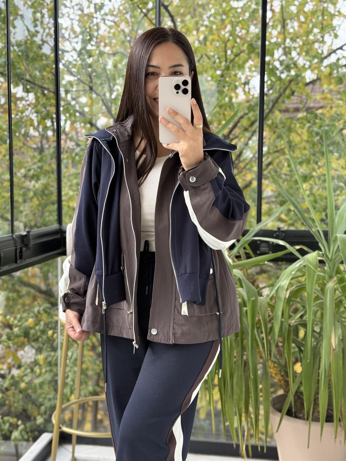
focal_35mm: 48
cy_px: 230
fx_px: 640
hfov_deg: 30.3
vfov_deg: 39.7
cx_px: 173
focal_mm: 6.76
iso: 50
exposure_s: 1/122
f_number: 1.78
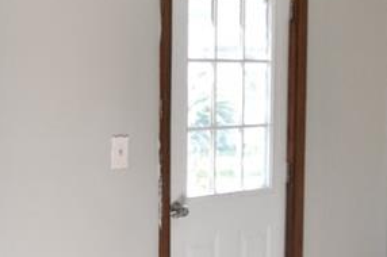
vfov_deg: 16.2
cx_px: 191
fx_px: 902
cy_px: 139
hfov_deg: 24.2
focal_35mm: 84
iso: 800
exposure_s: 1/250
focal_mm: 10
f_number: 3.5
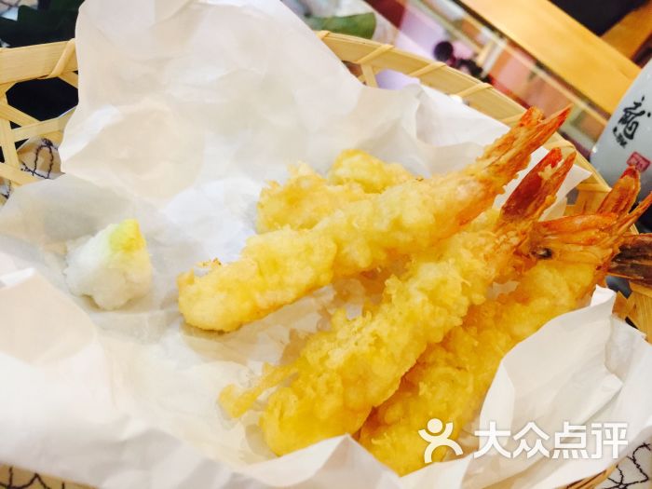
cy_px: 244
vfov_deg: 48.2
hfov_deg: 61.7
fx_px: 546
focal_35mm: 29
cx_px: 326
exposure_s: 1/10
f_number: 2.2
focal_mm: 4.15
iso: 100
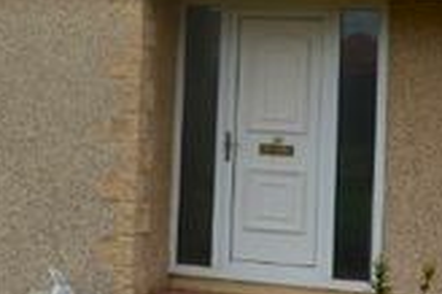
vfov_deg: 13.9
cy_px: -27
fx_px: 1179
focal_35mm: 96
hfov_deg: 21.2
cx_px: 194
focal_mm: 15
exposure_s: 1/320
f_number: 10
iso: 400
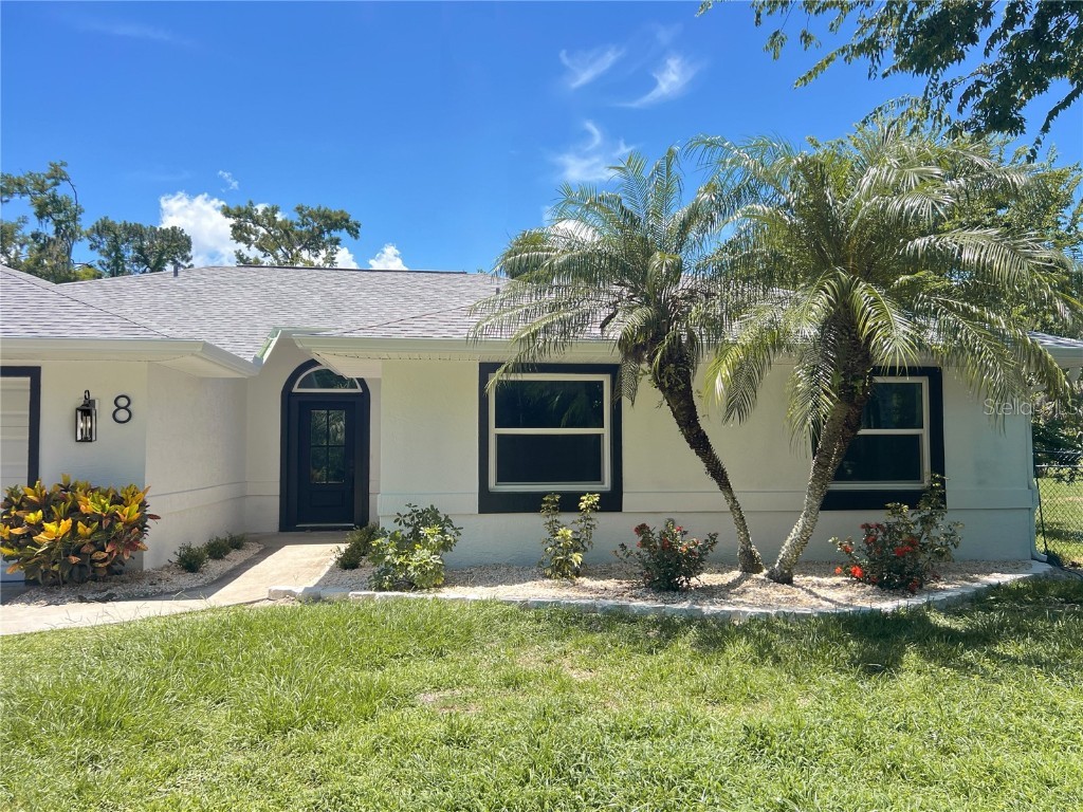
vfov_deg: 53.1
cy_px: 406
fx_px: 813
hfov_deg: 67.3
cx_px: 542
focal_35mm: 26
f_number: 1.5
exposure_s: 1/950
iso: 50
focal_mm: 5.7
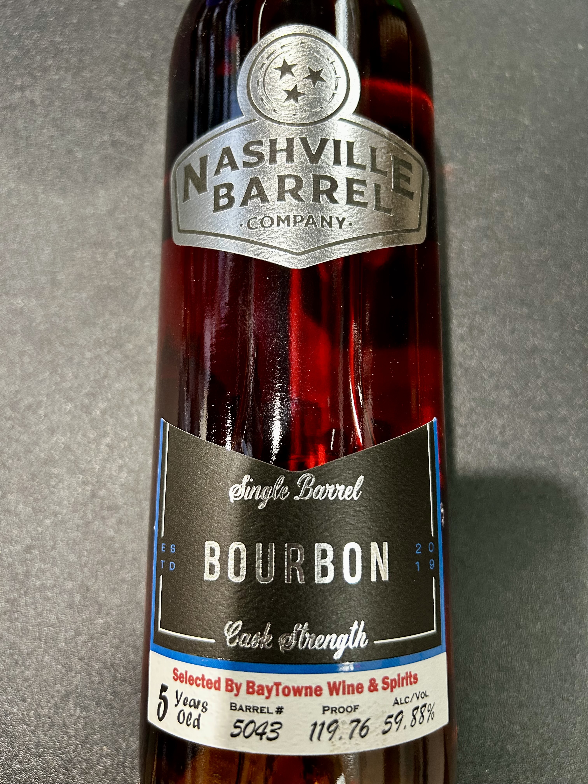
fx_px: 589
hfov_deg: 53.1
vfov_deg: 67.3
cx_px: 294
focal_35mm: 26
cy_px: 392
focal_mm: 5.7
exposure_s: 1/60
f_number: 1.5
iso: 250
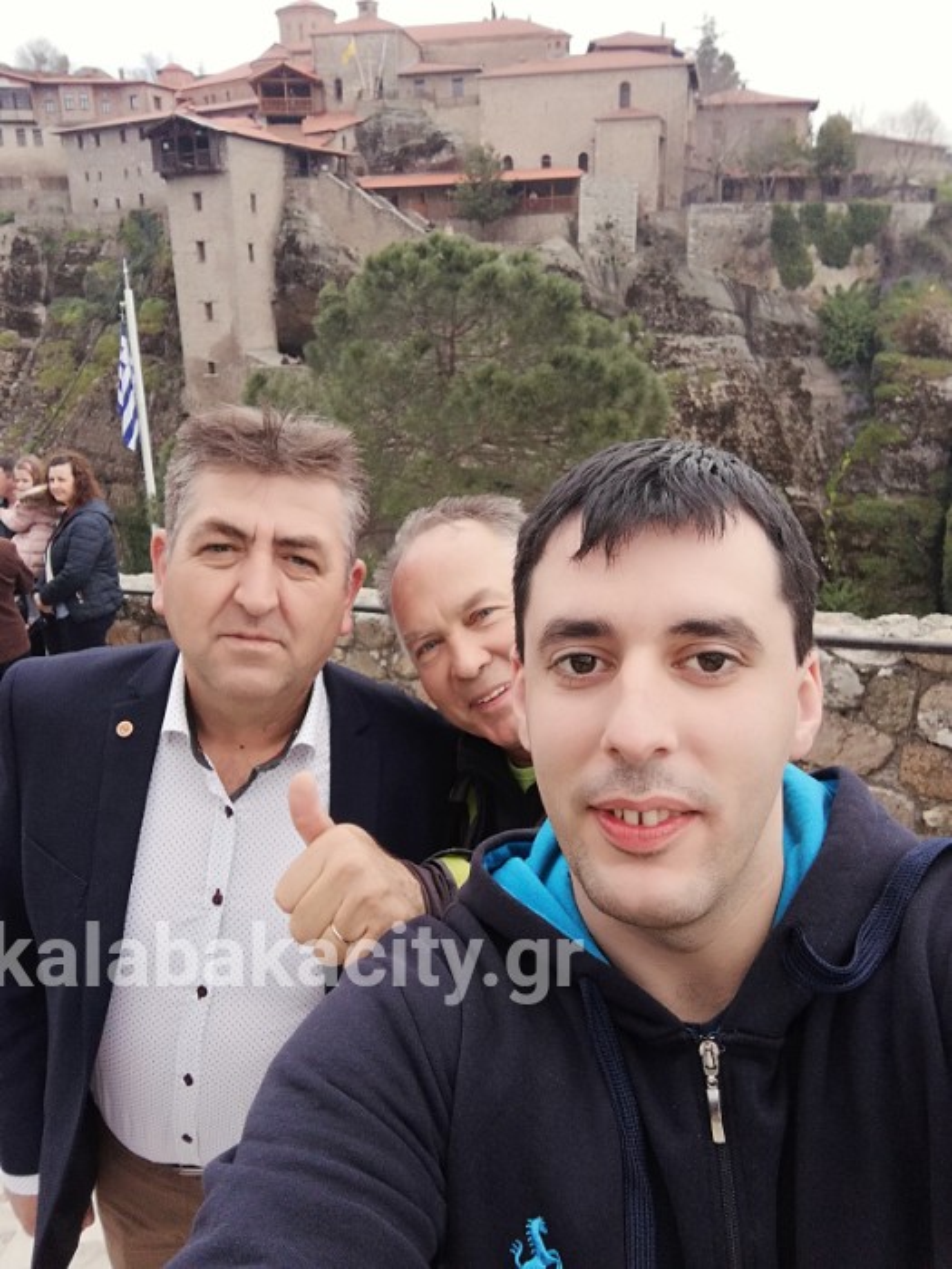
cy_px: 634
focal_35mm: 27
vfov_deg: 65.3
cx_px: 476
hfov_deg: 51.4
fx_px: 990
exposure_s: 1/400
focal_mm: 2.82
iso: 50
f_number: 2
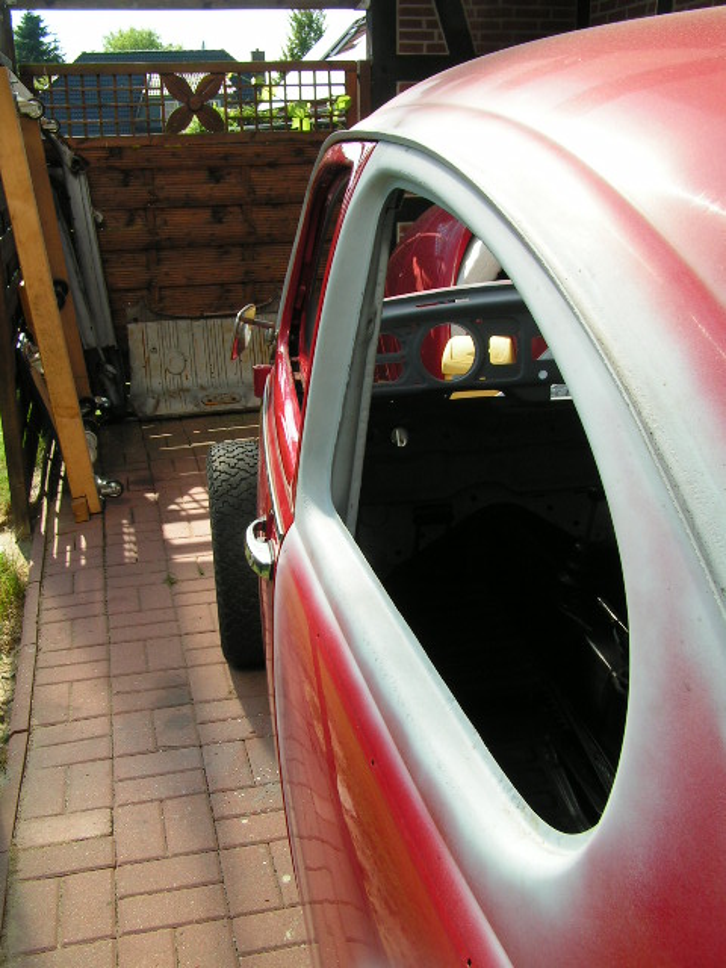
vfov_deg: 49.0
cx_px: 363
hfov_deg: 37.7
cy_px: 484
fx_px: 1063
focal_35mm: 38
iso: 50
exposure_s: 1/125
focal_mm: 6.3
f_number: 5.6
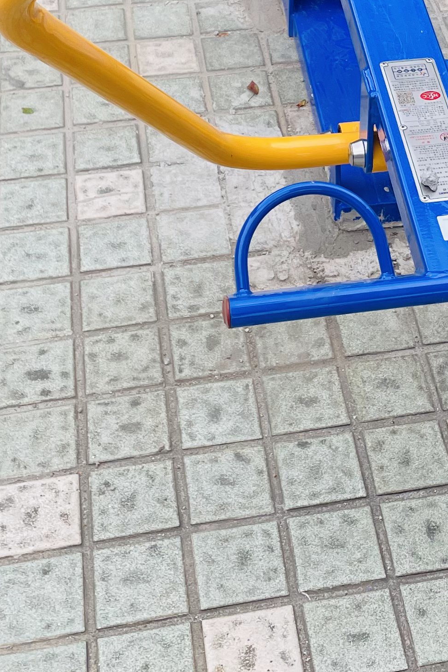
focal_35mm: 75
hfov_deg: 17.8
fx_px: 1400
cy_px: 58
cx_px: 424
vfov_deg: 26.1
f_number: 1.6
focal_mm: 4.2
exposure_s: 1/227
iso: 32
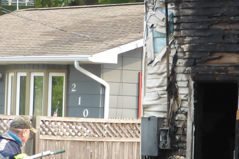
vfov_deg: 4.7
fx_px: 1938
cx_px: 134
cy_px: 184
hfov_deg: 7.1
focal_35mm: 292
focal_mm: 23.64
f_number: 6.3
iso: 100
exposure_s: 1/60
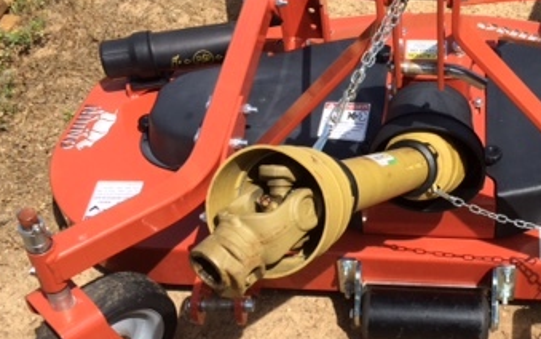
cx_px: 439
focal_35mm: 58
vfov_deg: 22.4
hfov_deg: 34.0
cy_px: 177
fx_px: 855
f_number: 2.2
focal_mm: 4.15
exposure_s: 1/2053
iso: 32
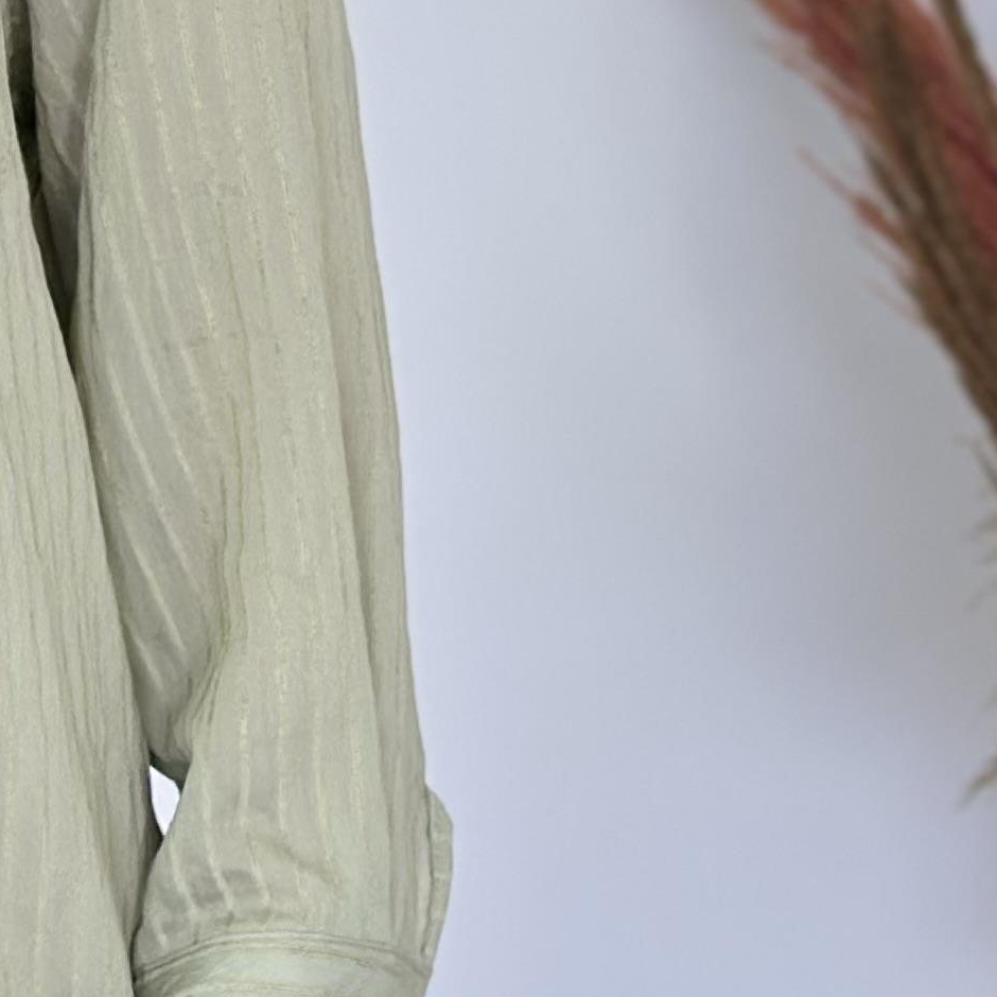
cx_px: -379
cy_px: -239
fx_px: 5931
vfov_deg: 9.5
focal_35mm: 182
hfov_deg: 9.4
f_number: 1.78
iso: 80
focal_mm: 6.86
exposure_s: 1/100
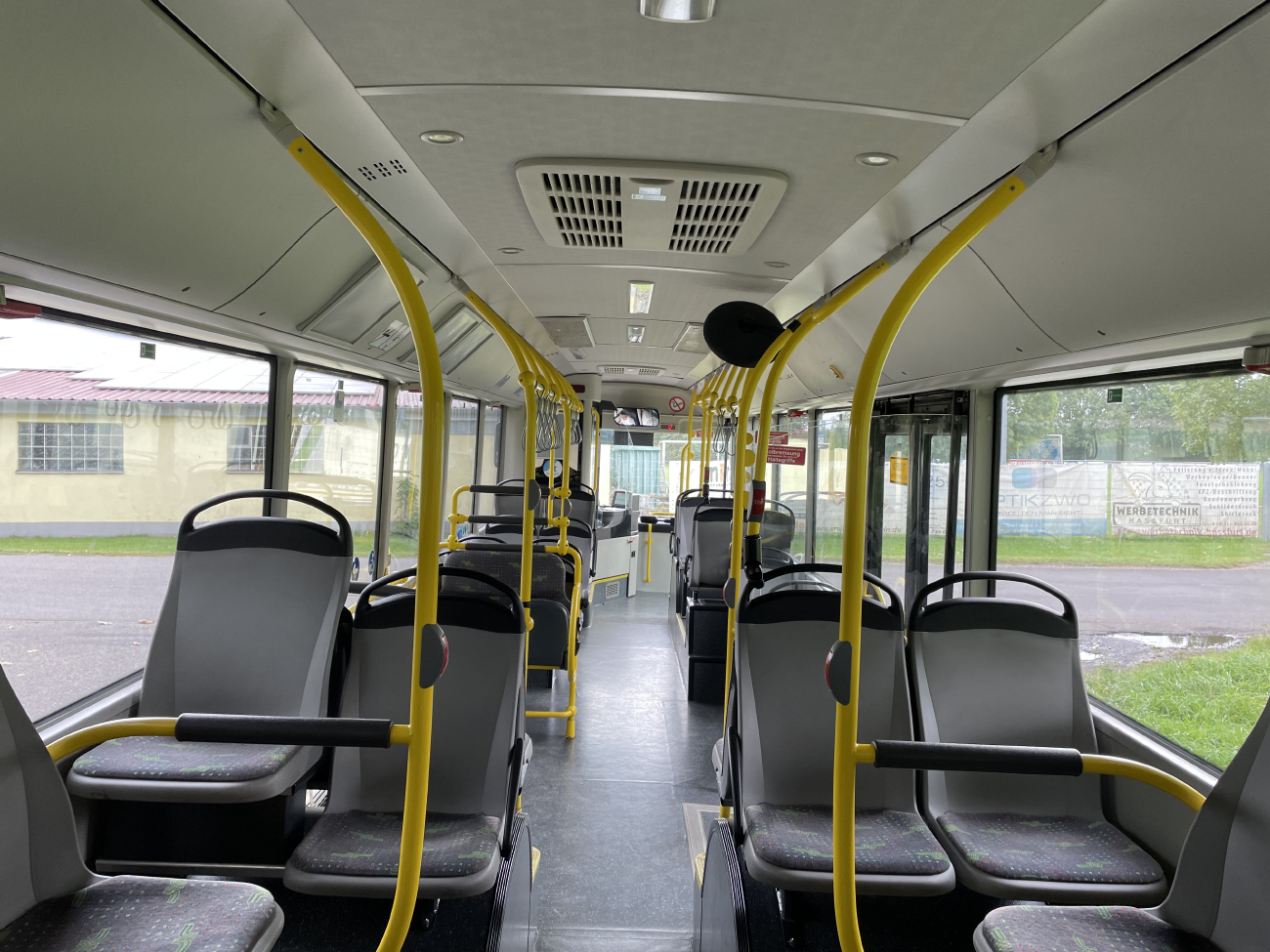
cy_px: 476
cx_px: 635
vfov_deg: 53.1
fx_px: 954
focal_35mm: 26
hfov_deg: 67.3
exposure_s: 1/121
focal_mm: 4.2
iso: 50
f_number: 1.6
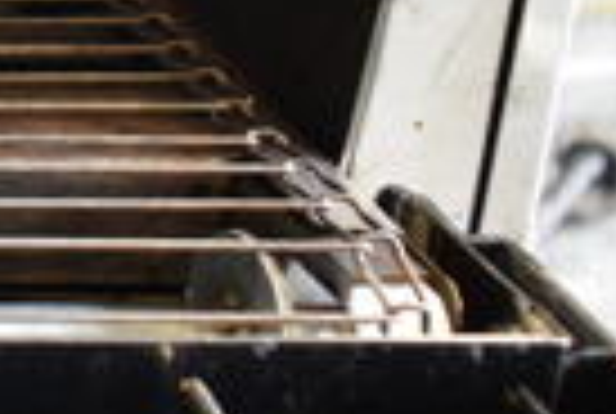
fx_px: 2058
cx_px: -647
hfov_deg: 14.1
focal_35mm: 120
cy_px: -76
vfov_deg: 11.3
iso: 800
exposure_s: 1/30
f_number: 3.5
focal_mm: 18
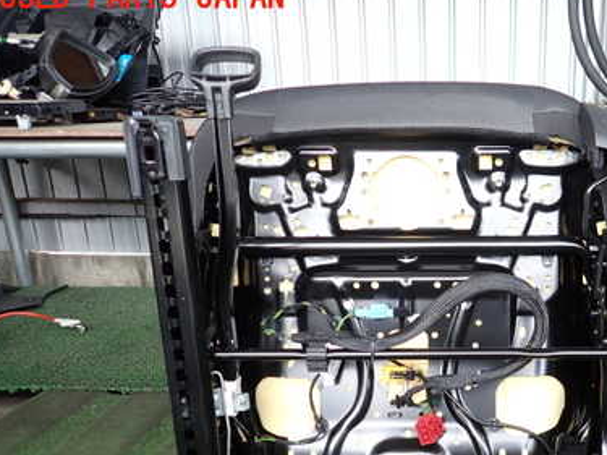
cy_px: 342
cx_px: 476
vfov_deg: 35.1
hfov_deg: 44.8
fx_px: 701
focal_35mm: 40
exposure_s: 1/50
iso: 200
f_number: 2
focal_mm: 4.5
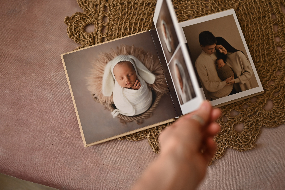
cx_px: 142
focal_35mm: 35
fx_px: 277
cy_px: 95
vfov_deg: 37.8
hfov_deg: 54.5
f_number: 2.2
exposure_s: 1/200
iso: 320
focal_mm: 35
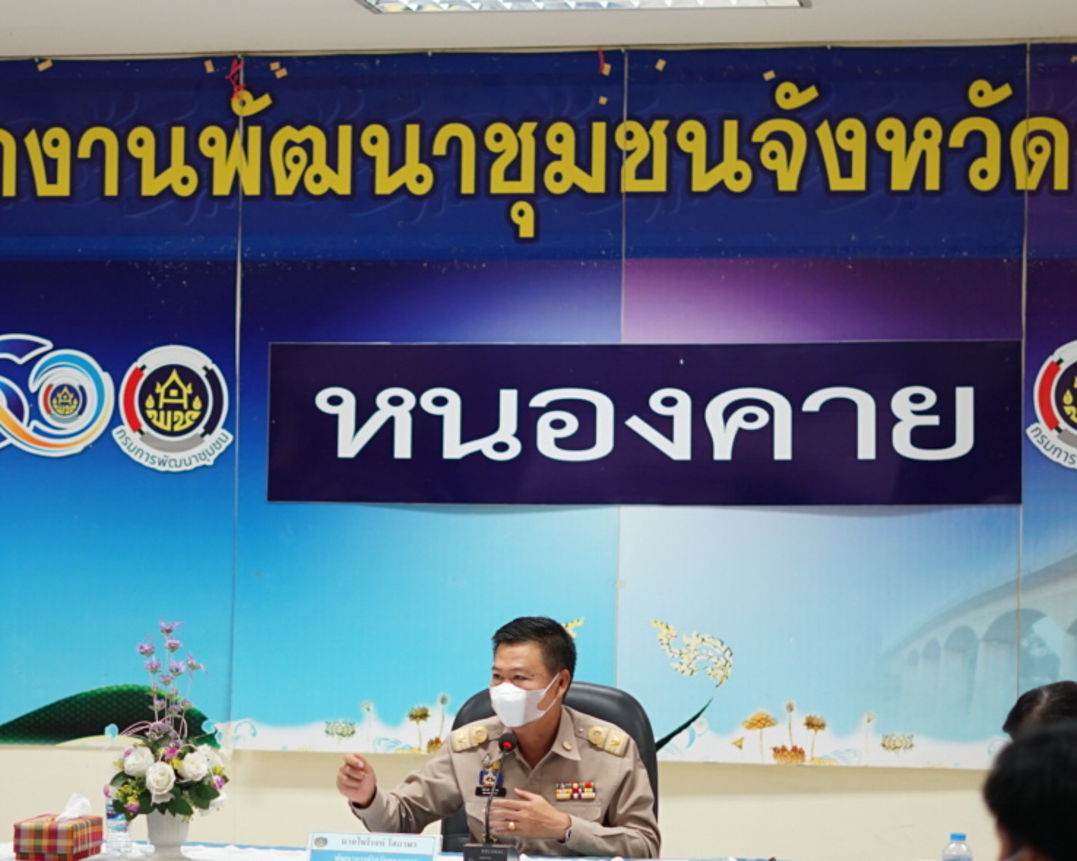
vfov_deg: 14.9
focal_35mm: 103
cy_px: 608
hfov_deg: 18.6
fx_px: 3282
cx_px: 359
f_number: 1.8
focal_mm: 50
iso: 400
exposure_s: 1/125
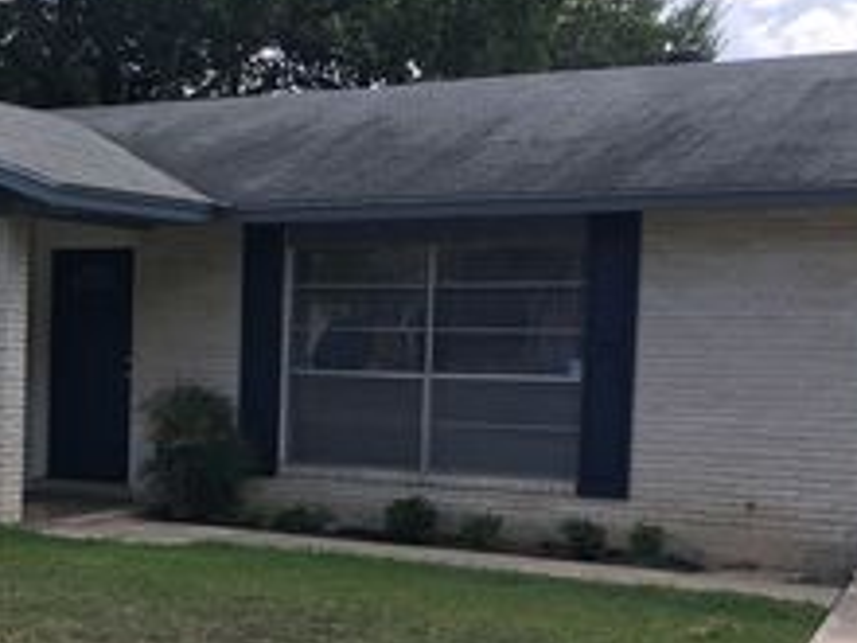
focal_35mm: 66
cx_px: 58
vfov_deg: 22.0
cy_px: 485
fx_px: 1634
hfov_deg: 28.1
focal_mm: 4.15
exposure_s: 1/746
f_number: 2.2
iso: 25
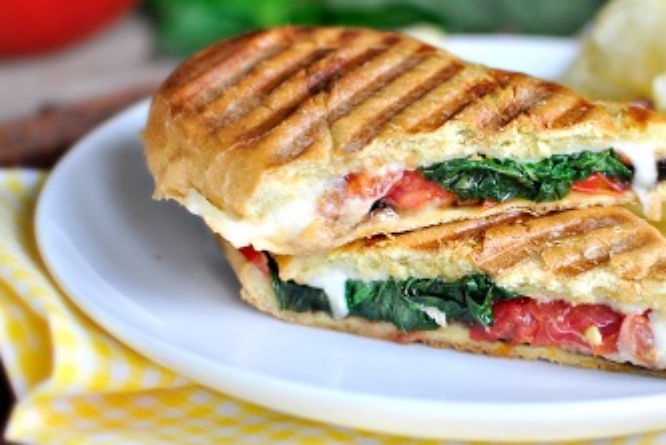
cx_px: 497
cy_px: 274
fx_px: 1757
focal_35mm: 95
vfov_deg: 14.4
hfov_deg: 21.3
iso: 100
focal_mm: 35
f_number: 2.2
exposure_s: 1/100
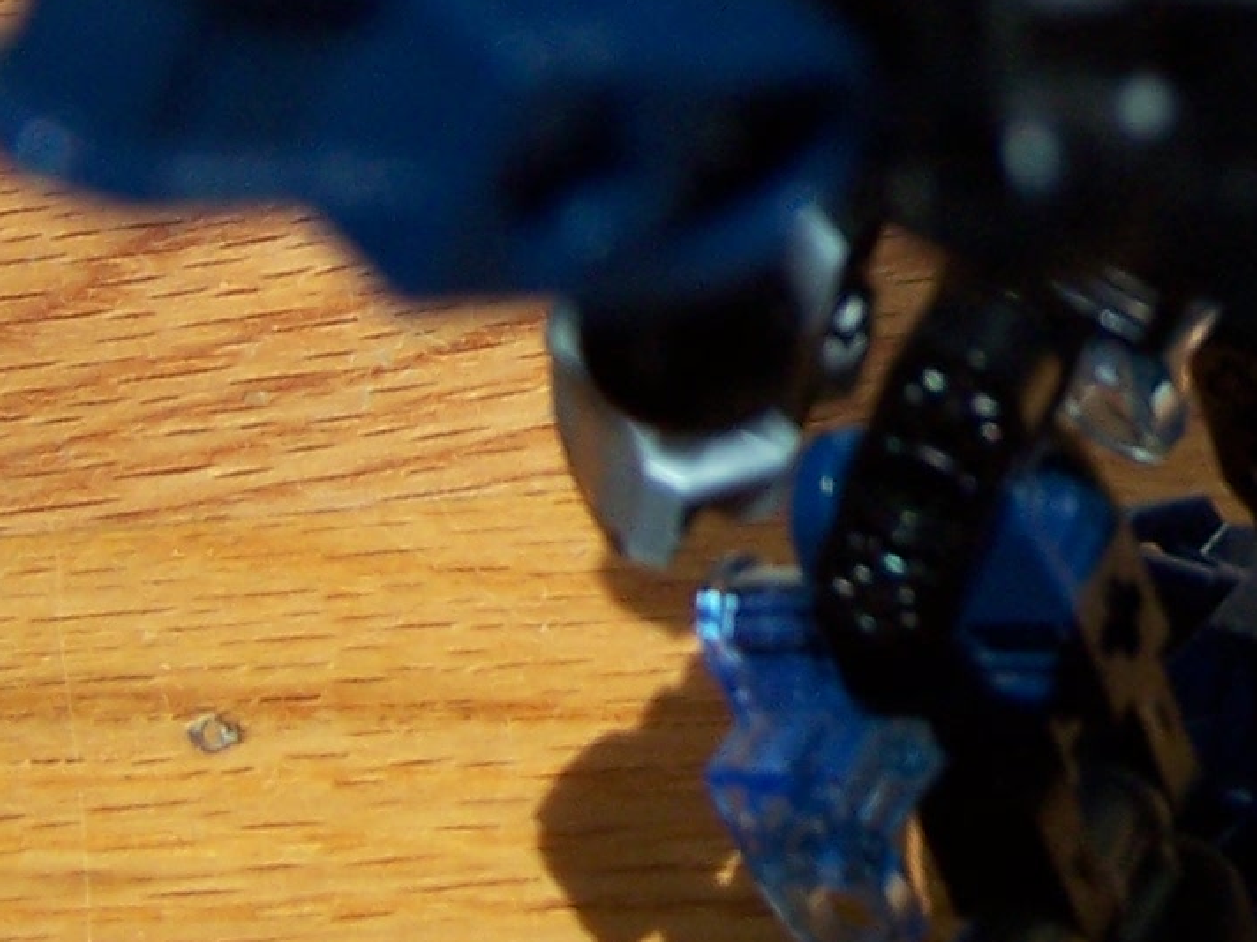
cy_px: 9
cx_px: 1515
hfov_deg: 15.4
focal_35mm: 123
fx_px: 4466
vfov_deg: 11.9
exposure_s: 1/350
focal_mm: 6.3
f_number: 2.8
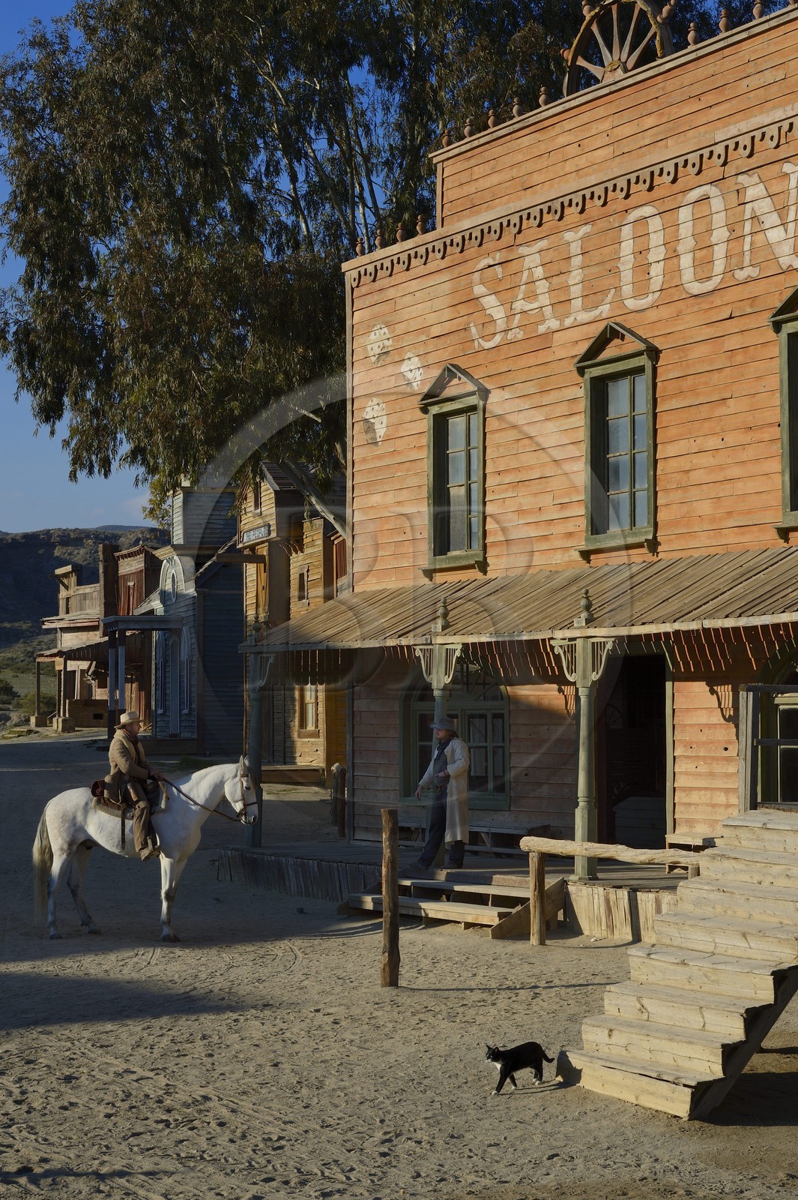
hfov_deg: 19.4
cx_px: 399
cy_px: 600
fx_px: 2330
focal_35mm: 70
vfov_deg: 28.9
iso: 200
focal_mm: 70
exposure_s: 1/320
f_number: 13
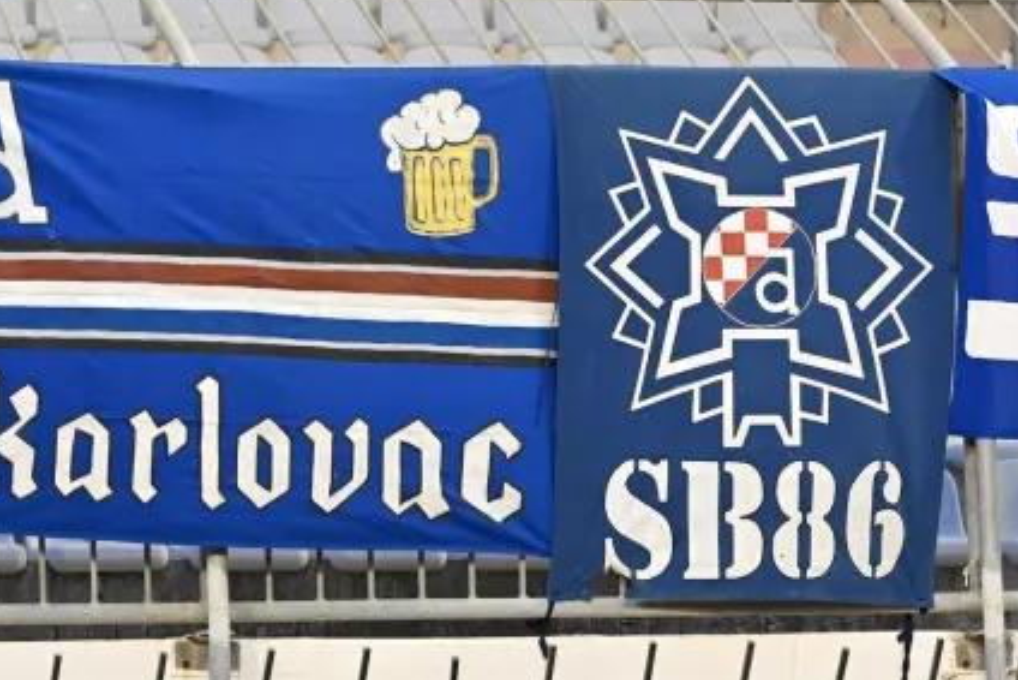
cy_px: 496
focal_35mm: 224
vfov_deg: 6.1
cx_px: 785
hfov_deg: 9.2
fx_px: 6336
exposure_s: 1/800
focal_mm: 125
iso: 2000
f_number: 2.8
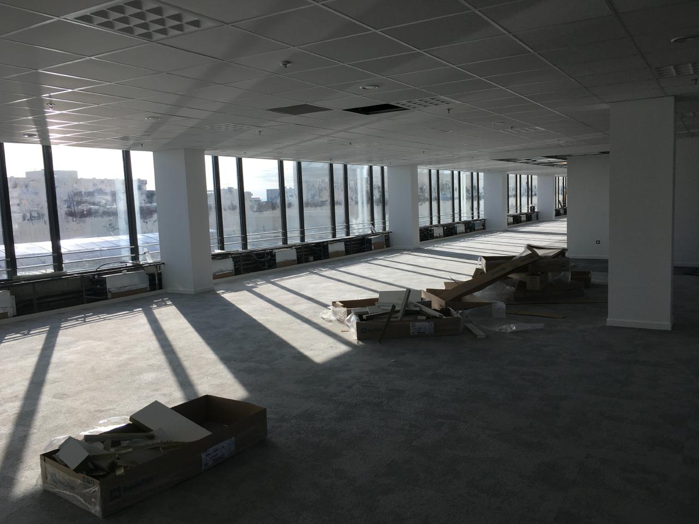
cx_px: 350
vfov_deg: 48.2
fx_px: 586
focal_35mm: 29
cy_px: 262
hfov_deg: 61.7
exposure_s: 1/801
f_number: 2.2
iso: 25
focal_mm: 4.15
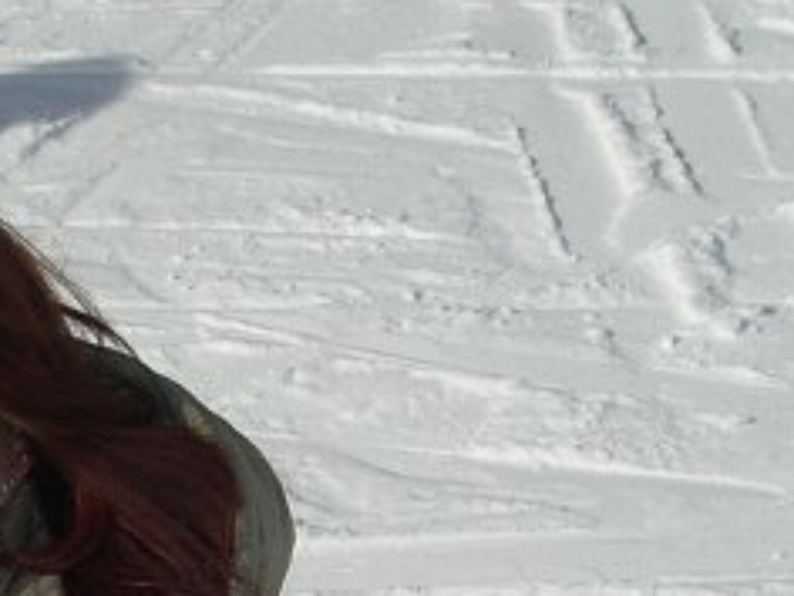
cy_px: 950
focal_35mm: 129
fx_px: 2959
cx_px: -239
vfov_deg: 11.0
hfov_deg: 14.6
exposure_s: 1/1600
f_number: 4.4
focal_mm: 6.3
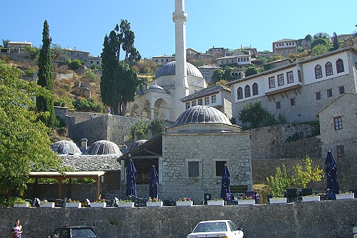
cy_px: 107
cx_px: 180
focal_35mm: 46
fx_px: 456
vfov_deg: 29.2
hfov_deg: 42.7
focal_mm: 7.9
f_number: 5.6
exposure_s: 1/160
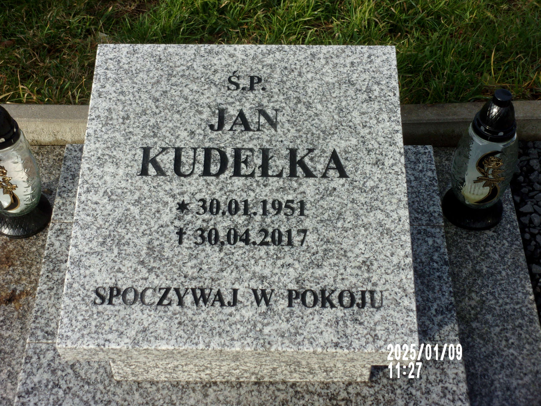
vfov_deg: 22.9
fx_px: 1000
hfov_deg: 30.3
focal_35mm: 64
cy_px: 203
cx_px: 270
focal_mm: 11.5
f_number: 5.2
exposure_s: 1/240
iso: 80
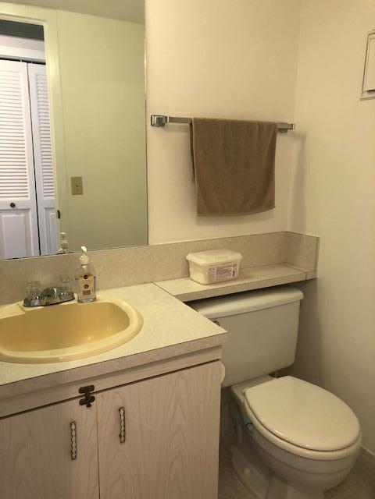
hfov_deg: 49.7
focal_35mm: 28
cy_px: 250
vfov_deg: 63.4
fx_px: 404
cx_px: 188
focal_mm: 4
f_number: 1.8
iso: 40
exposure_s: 1/17
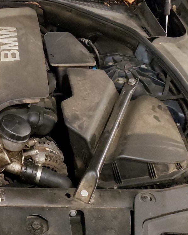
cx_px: -29
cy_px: 103
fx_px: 375
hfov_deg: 25.6
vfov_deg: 34.7
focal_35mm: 54
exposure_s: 1/24
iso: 620
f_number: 1.5
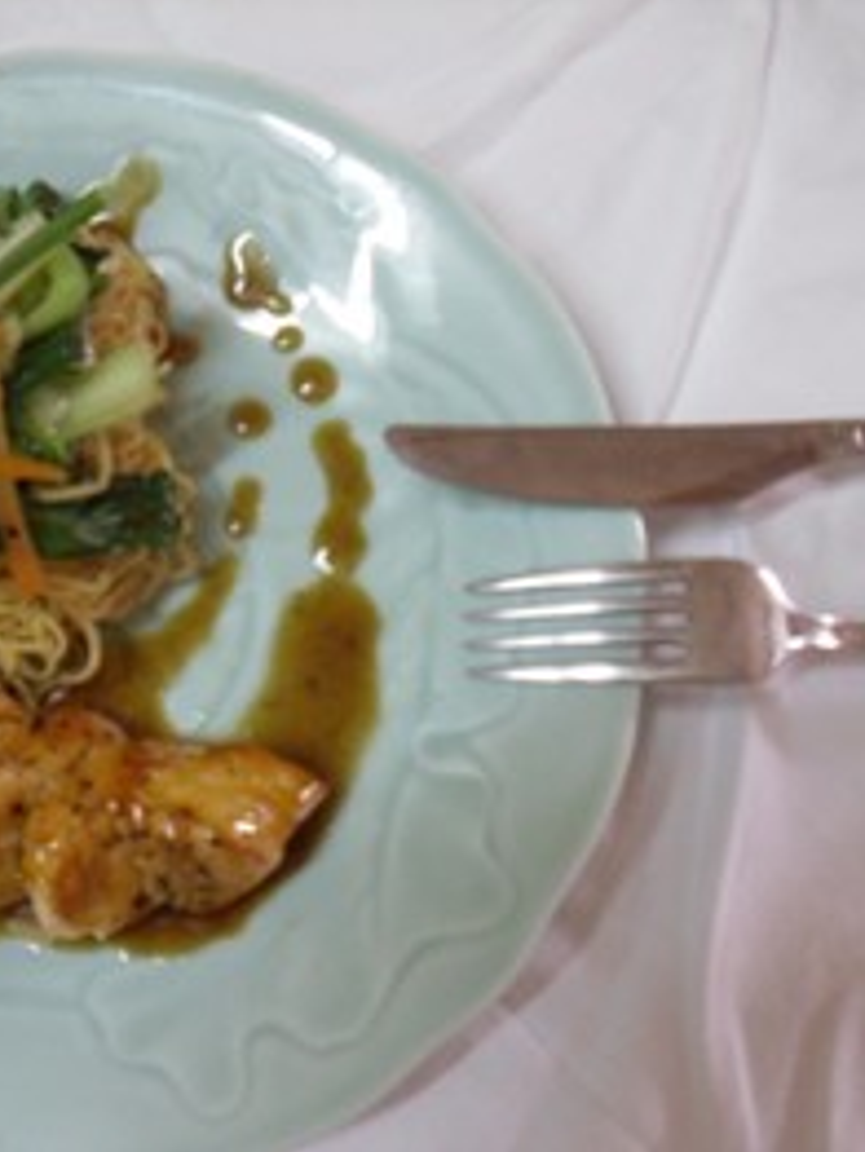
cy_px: 576
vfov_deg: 40.4
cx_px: 229
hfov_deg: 30.4
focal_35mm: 47
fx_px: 1565
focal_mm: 6.3
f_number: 3
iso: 400
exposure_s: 1/12
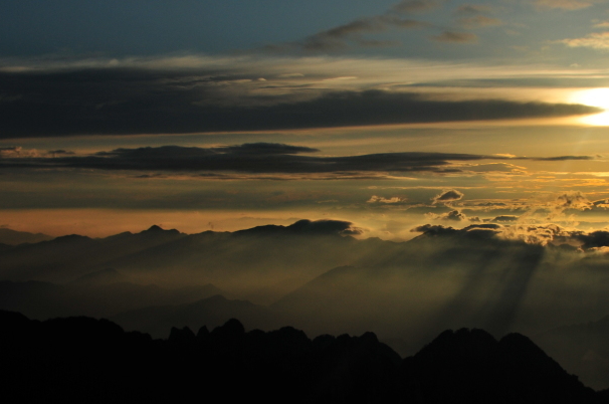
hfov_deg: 28.3
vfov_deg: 19.1
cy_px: 230
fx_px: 1199
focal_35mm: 71
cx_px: 403
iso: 200
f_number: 5
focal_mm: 28
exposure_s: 1/2000
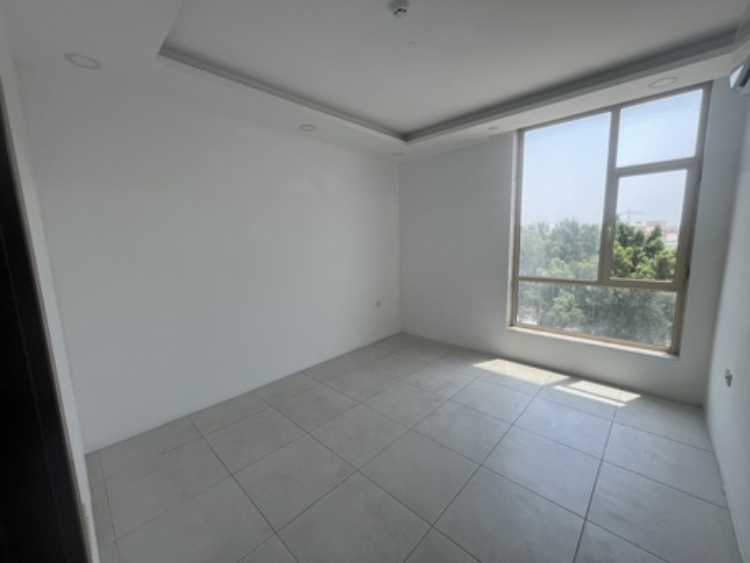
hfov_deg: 106.2
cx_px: 375
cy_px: 282
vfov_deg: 89.9
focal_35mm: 13
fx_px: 282
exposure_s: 1/183
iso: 32
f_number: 1.8
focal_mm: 1.57
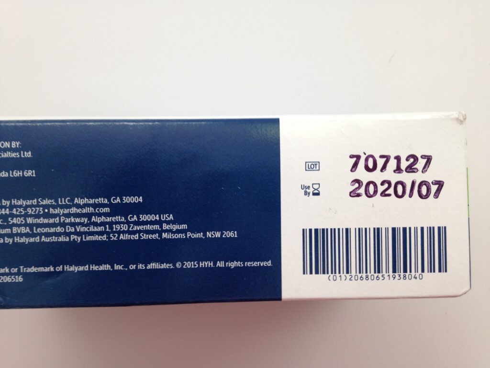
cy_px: 184
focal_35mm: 33
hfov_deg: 55.4
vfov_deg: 42.9
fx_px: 467
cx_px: 245
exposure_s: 1/40
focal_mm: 4.12
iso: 50
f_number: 2.4
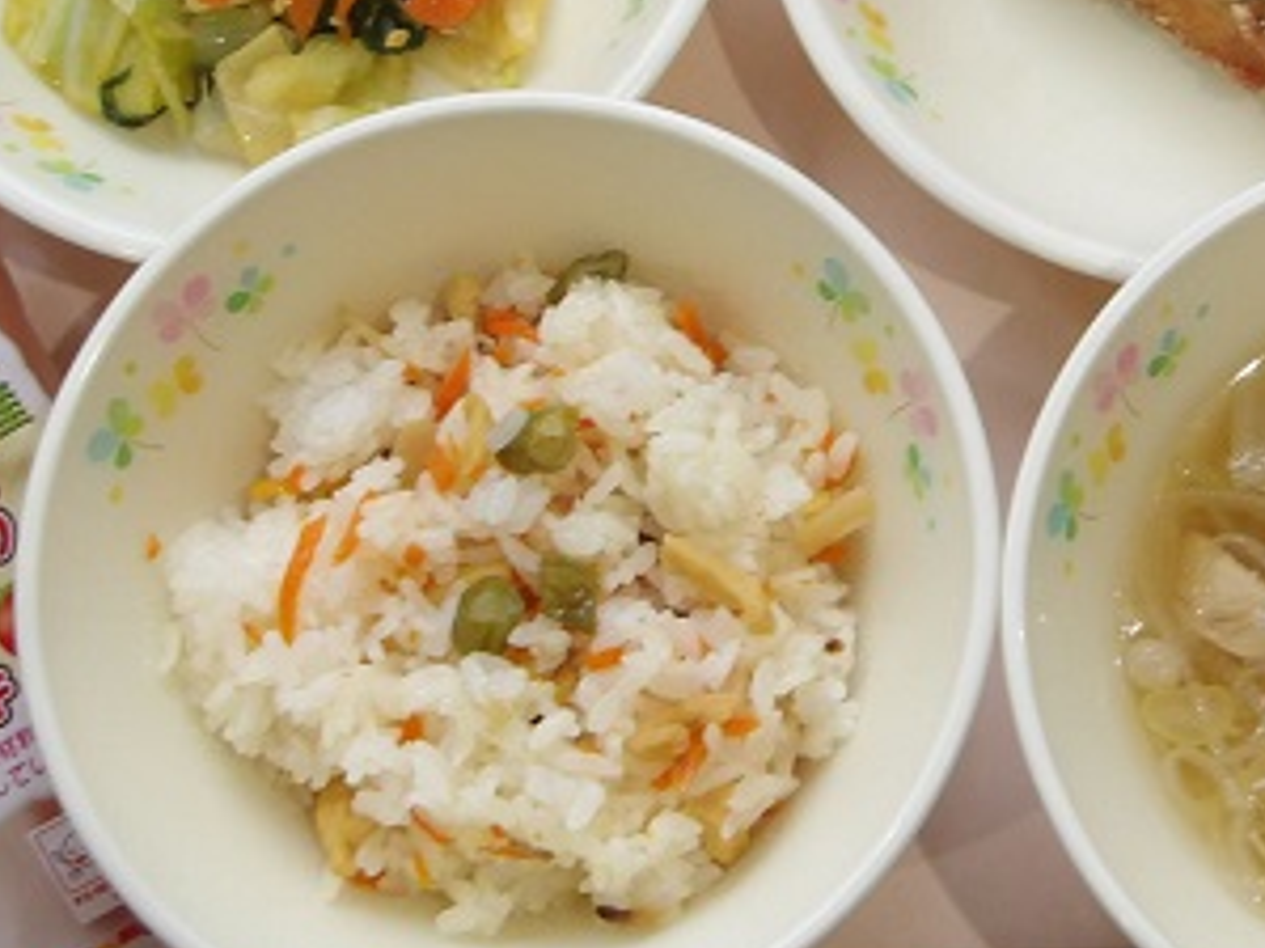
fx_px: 3288
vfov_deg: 16.3
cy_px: 258
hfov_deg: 21.5
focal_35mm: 90
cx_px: 1045
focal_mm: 7.6
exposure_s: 1/30
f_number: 3.7
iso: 120
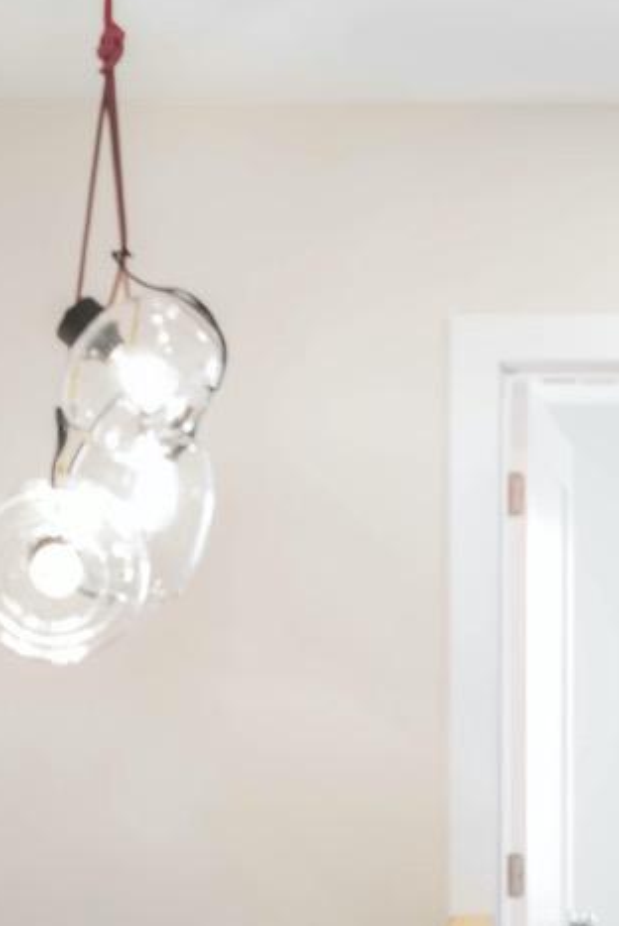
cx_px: 464
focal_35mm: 69
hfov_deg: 19.6
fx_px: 1777
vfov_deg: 28.6
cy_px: 748
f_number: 8
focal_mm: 21
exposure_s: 1/2.5
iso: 320
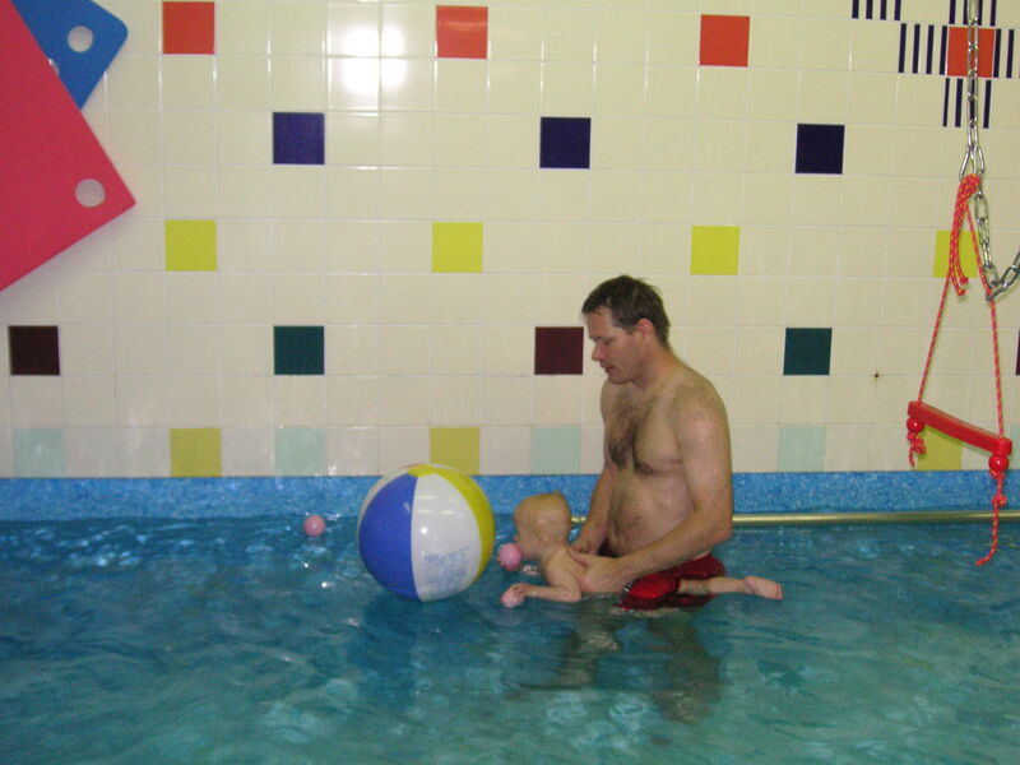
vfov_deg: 30.9
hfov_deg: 40.4
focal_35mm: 47
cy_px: 382
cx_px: 510
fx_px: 1385
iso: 160
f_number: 3.3
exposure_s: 1/45
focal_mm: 7.8
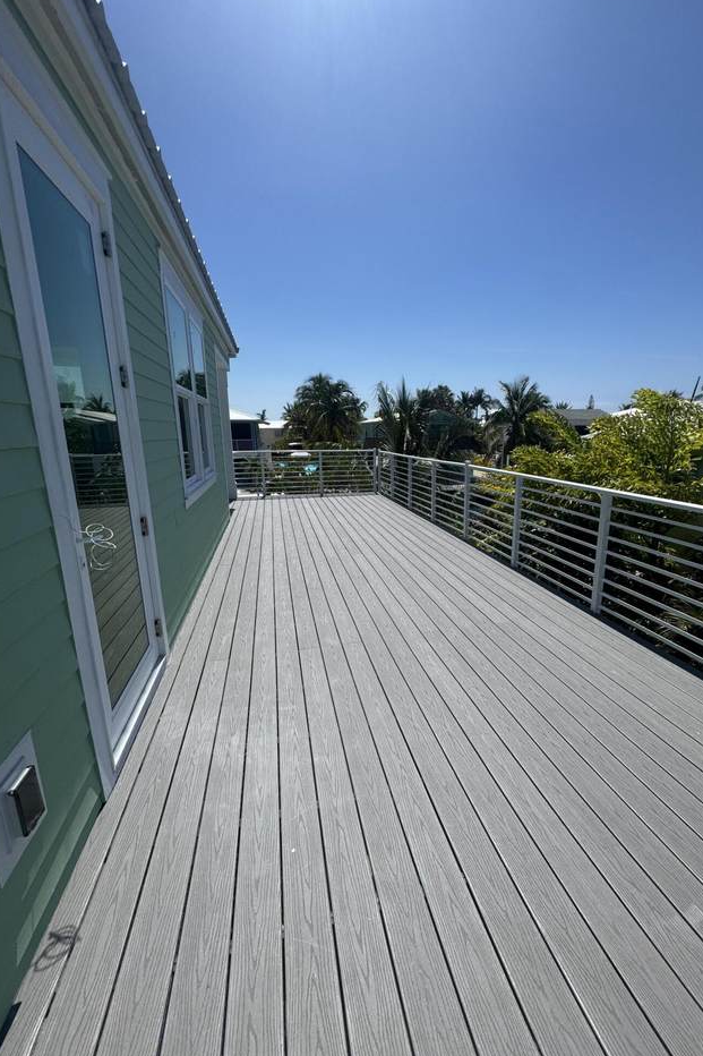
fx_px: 440
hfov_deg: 77.0
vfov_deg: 100.4
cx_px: 393
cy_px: 526
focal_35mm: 15
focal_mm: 2.22
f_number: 2.2
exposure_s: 1/3546
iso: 50
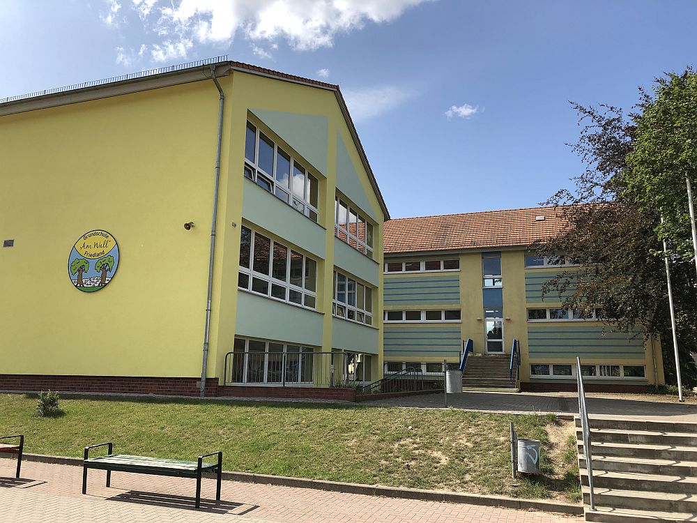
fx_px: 564
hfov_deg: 63.4
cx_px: 348
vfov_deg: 49.7
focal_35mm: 28
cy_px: 262
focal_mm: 3.99
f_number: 1.8
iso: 20
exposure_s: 1/1779
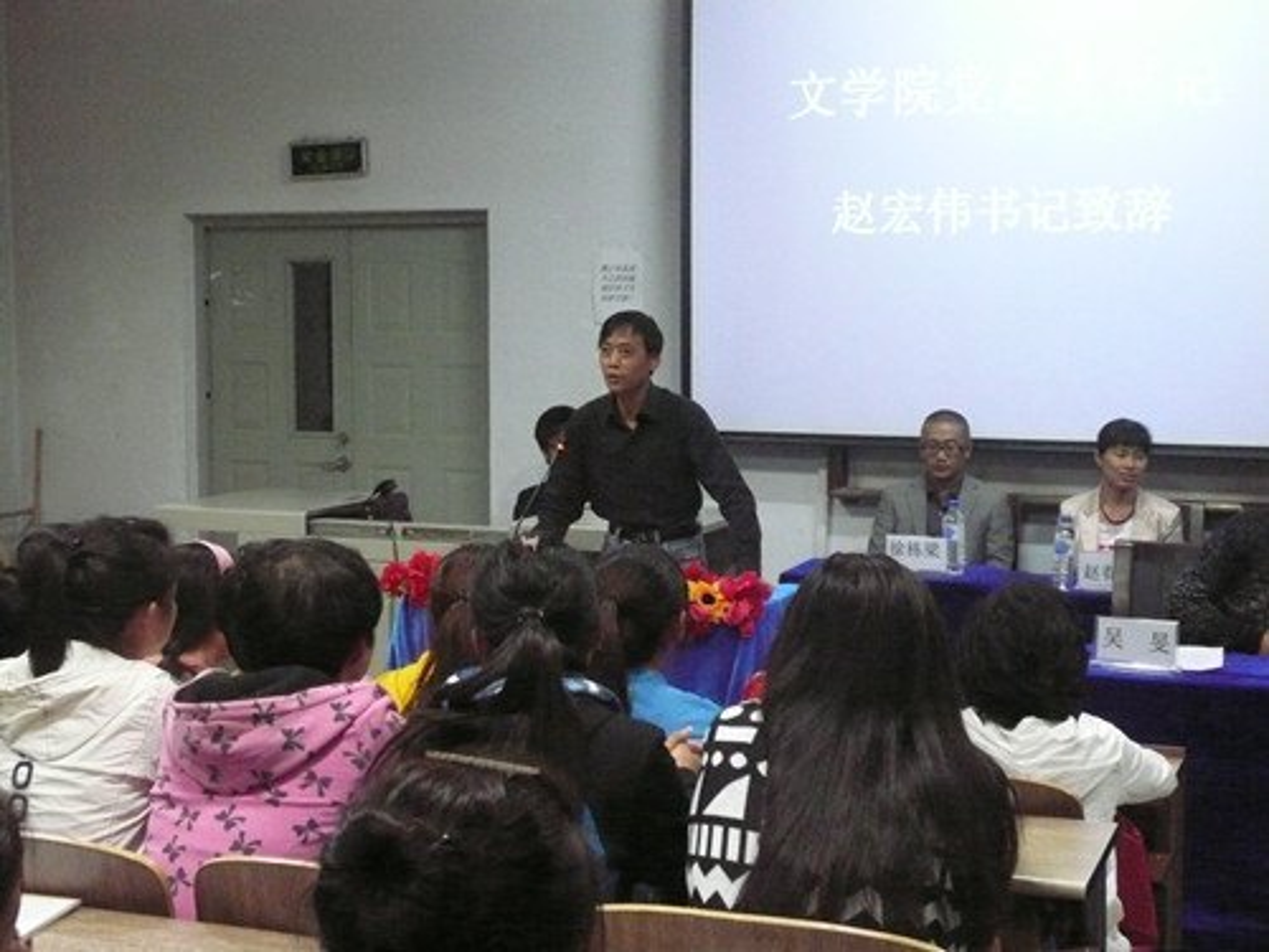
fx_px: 1980
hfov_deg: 35.5
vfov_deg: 27.0
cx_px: 634
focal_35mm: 54
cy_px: 476
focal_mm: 8.8
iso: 800
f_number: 3.8
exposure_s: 1/15
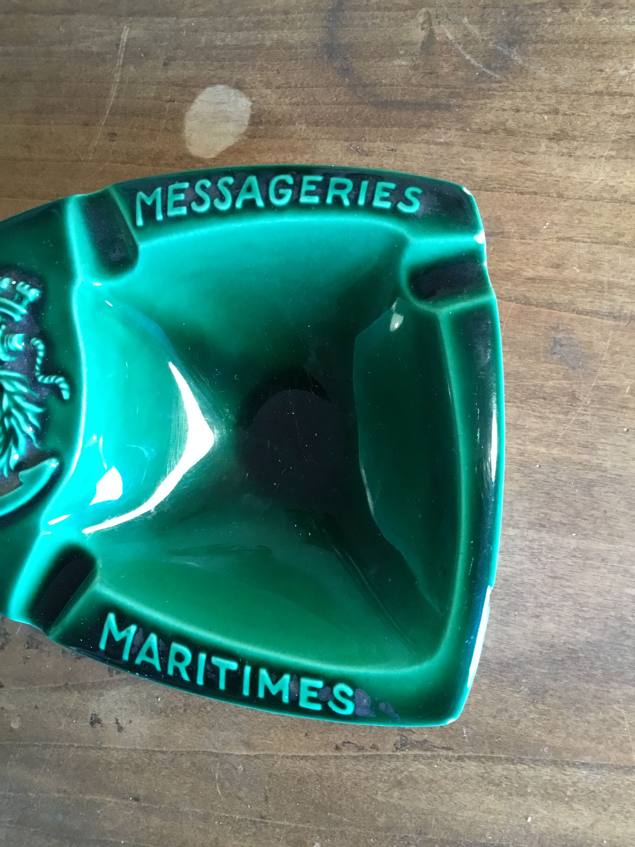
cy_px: 424
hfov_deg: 45.4
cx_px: 318
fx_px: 758
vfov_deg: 58.4
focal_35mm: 31
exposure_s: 1/33
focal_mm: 3.3
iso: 200
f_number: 2.4
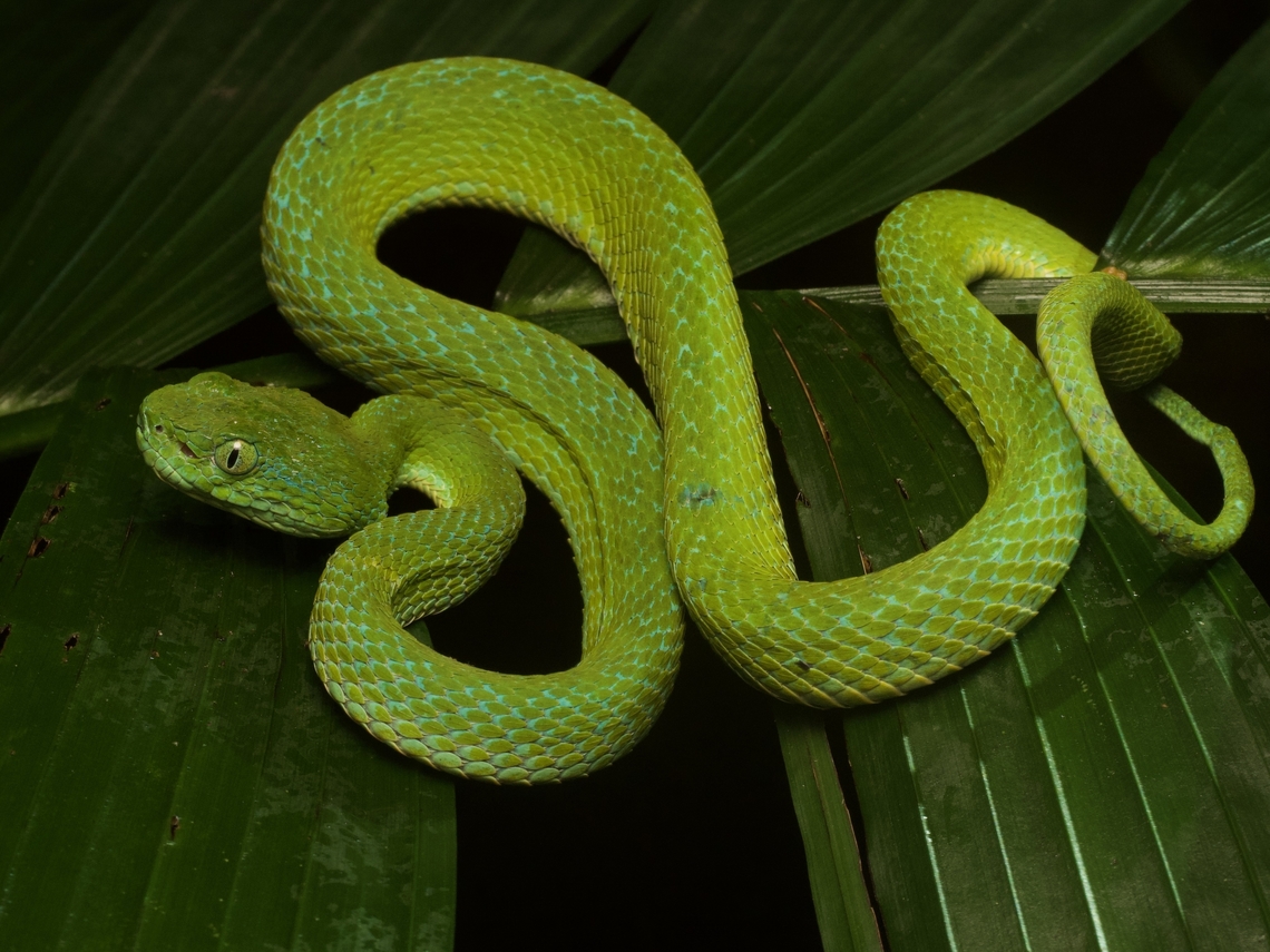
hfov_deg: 16.4
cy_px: 476
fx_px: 4403
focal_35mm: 120
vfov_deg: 12.3
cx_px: 635
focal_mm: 60
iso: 800
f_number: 11
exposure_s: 1/60
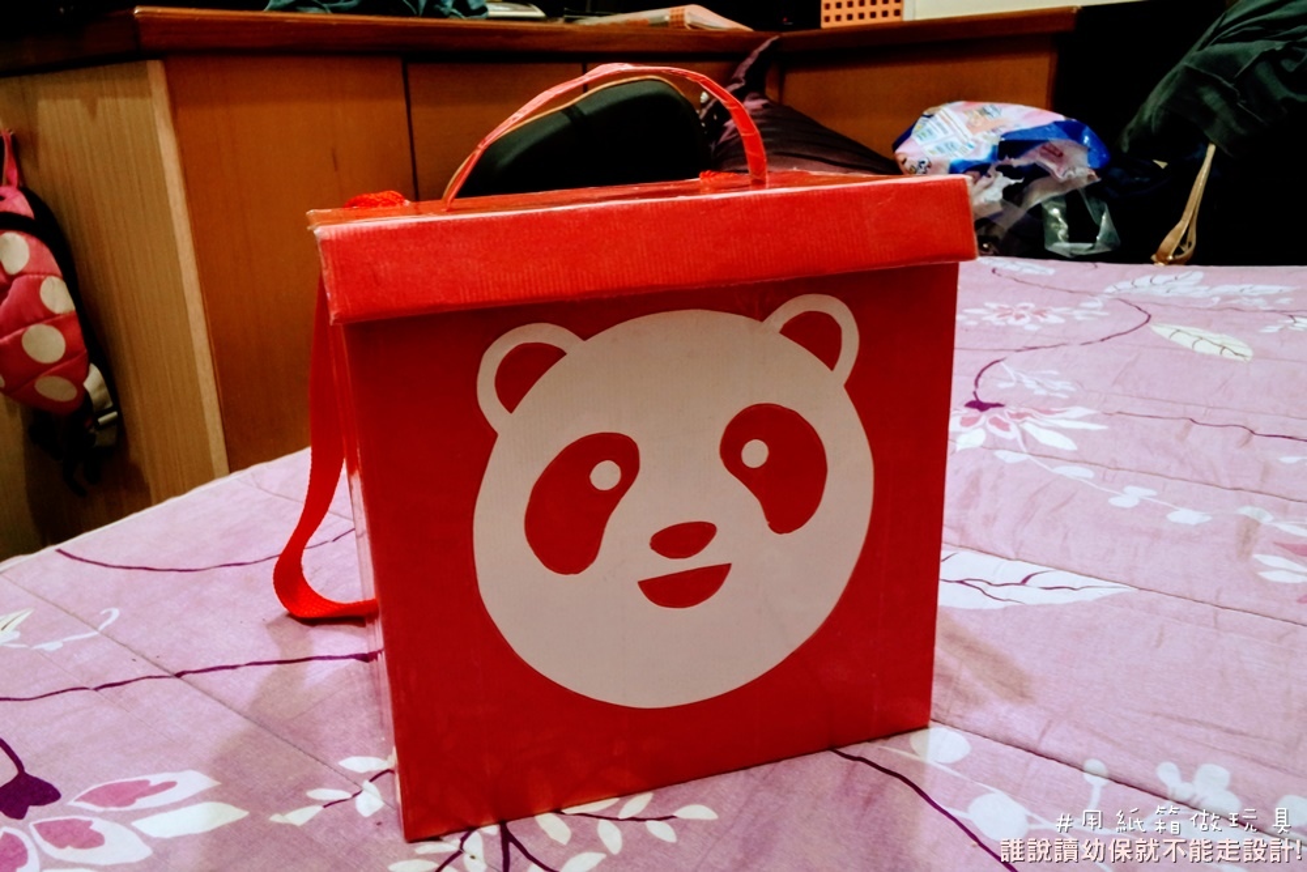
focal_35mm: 24
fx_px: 871
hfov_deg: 73.7
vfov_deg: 53.1
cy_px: 436
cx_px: 654
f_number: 5.6
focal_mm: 9
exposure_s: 1/13
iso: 800
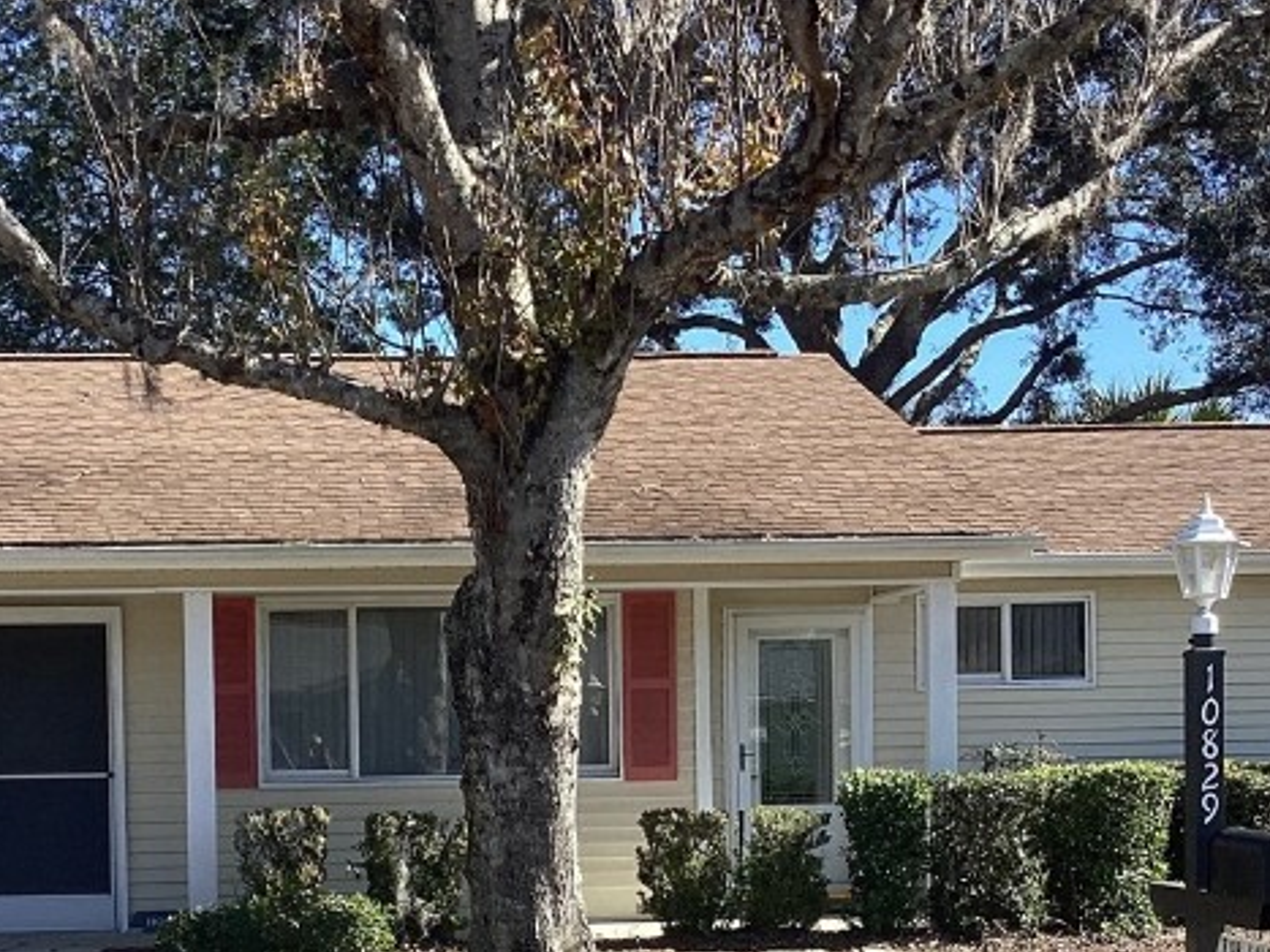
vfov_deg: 21.2
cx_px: 460
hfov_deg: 28.4
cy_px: 824
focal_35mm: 68
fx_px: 2494
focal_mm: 3.3
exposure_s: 1/662
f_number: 2.4
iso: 25
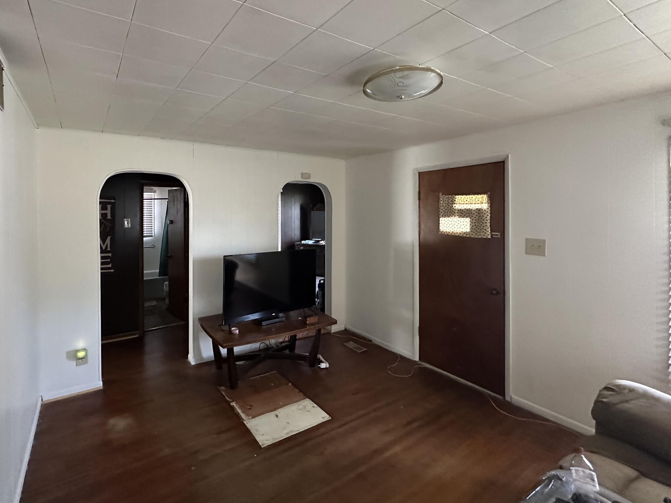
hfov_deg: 90.1
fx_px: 330
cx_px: 276
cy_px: 214
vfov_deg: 74.3
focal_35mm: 17
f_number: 2.2
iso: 800
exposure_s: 1/60
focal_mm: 2.22
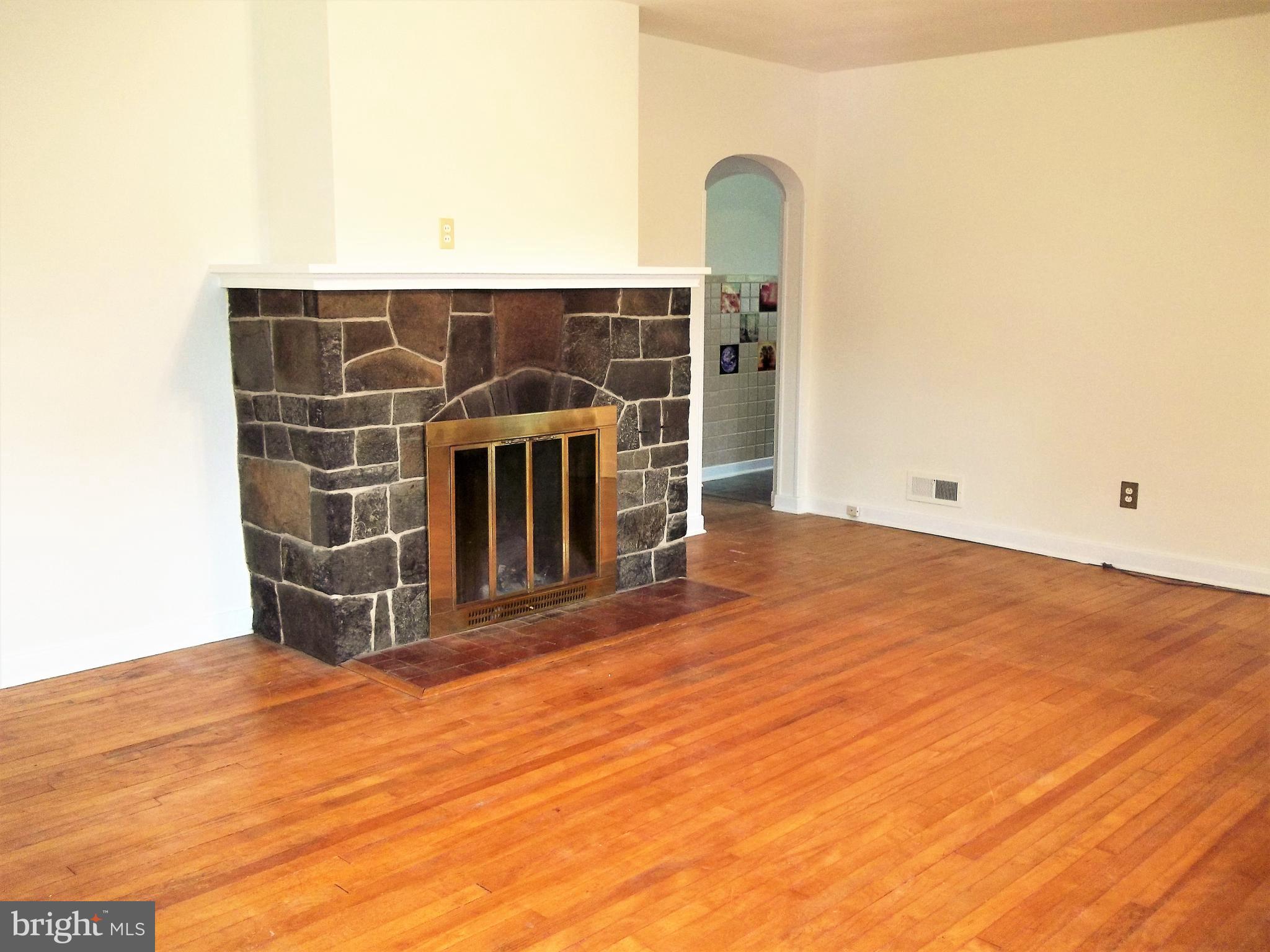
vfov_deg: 44.2
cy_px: 476
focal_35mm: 32
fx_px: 1174
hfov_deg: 56.8
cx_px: 635
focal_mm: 5.7
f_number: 2.9
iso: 160
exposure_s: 1/30
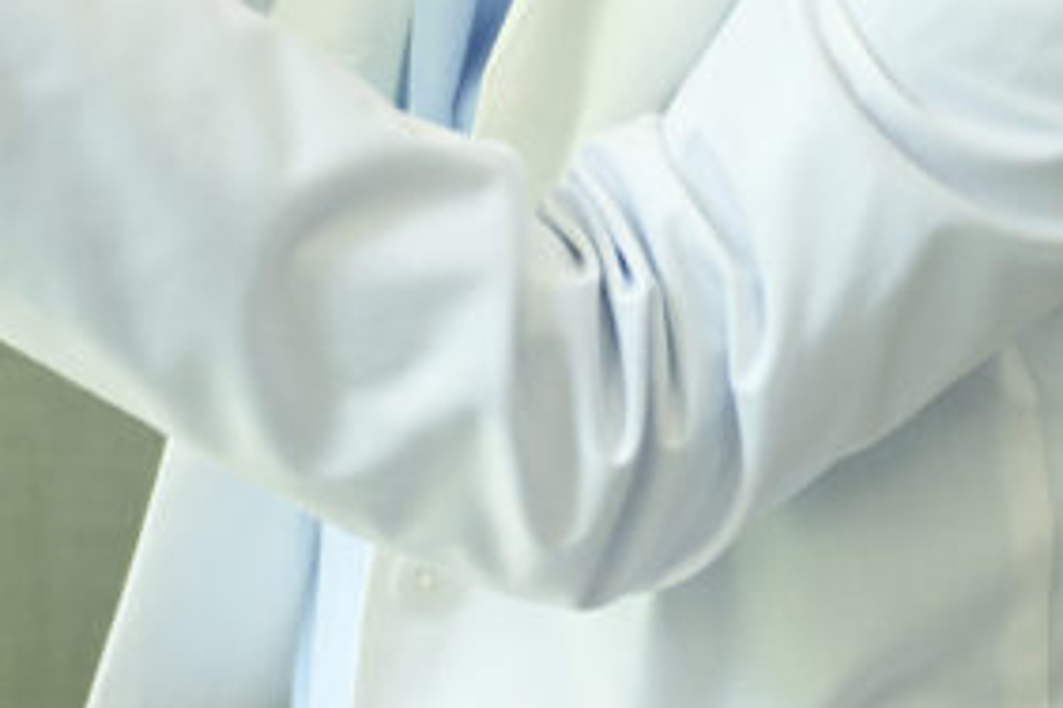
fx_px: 4724
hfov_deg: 12.8
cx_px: 867
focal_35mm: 160
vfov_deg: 8.3
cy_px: -473
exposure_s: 1/500
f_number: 2.8
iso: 800
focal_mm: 44
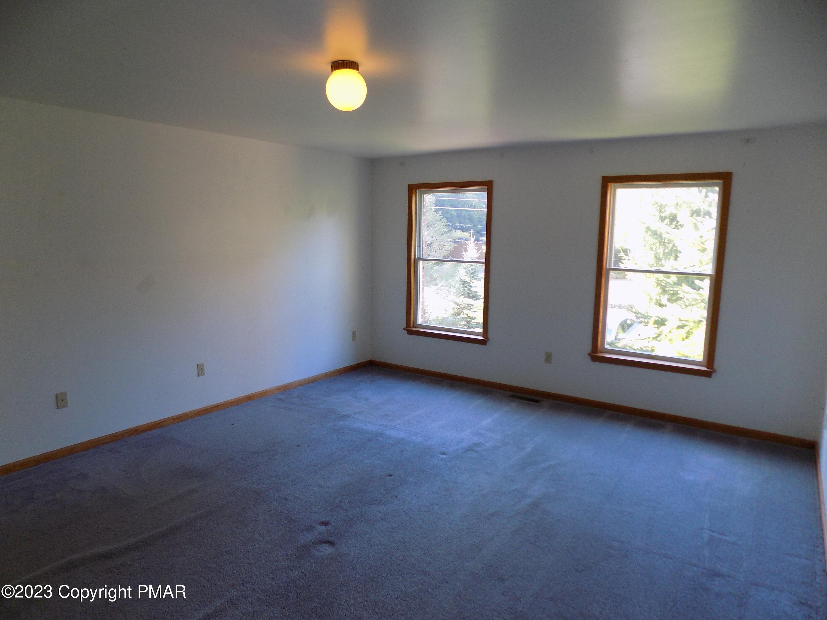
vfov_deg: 58.9
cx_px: 414
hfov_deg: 73.9
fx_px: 549
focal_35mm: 23
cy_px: 310
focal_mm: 4
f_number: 3.1
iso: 160
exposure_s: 1/30
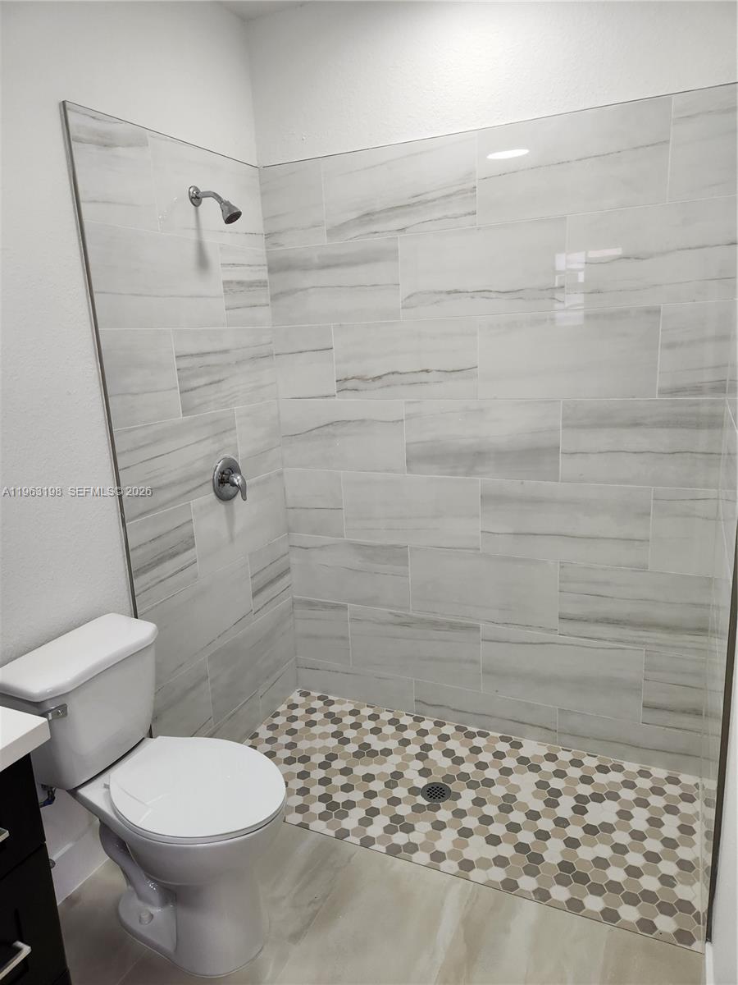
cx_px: 369
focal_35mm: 23
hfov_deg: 58.9
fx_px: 654
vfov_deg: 73.9
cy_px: 492
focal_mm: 5.4
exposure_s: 1/180
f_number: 1.8
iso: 100
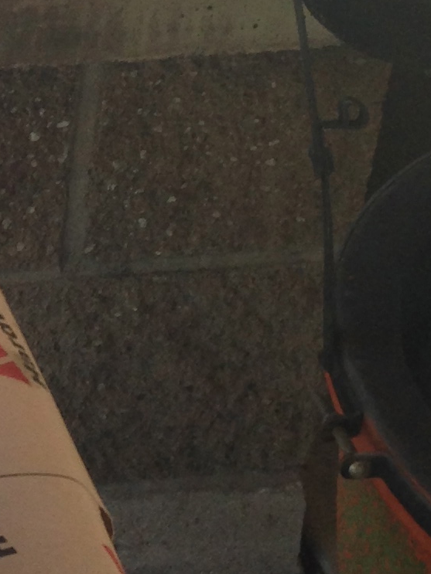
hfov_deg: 9.5
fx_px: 2408
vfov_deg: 13.1
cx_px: -456
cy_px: -177
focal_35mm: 145
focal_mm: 4.12
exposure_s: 1/120
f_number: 2.4
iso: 50
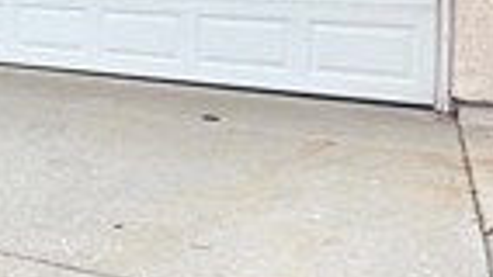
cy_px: -66
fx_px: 837
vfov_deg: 17.8
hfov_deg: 24.6
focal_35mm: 64
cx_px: -264
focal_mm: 1.57
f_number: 1.8
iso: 32
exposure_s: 1/595
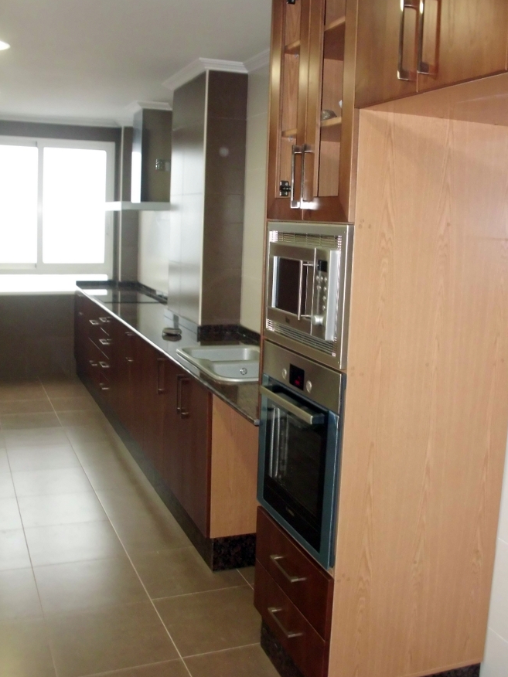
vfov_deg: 50.1
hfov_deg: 38.7
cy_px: 341
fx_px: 724
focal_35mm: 37
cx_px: 253
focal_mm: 6.3
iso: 400
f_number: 2.9
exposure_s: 1/60
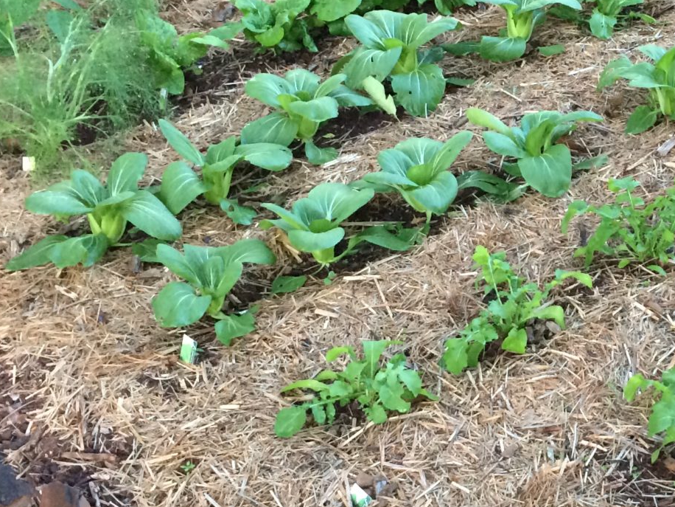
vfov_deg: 19.4
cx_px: 686
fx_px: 1482
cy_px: 189
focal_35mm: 76
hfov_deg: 24.4
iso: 160
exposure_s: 1/30
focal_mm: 4.15
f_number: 2.2
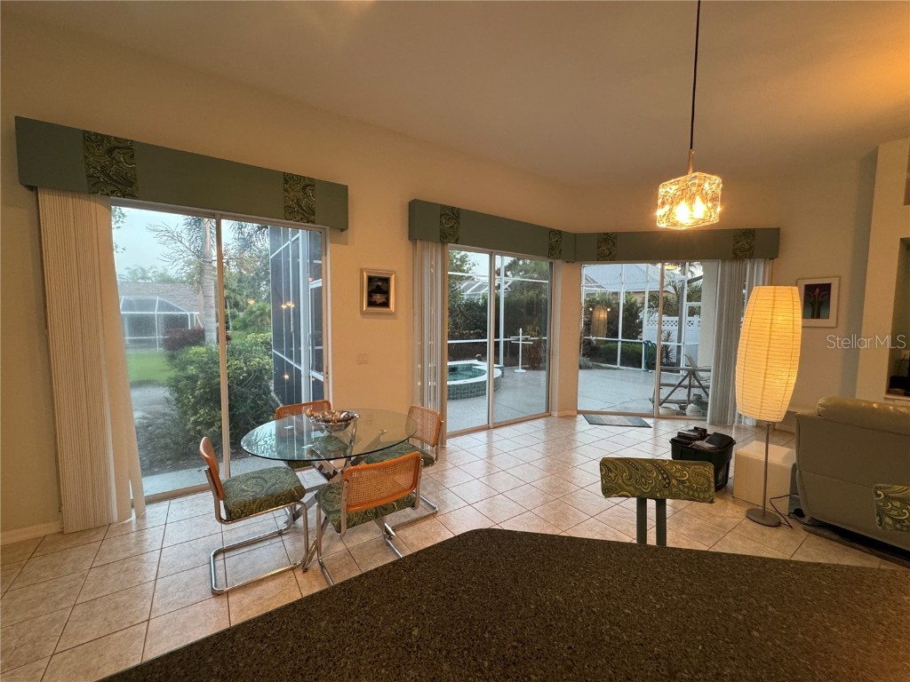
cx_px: 455
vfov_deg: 85.7
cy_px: 341
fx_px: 368
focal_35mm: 14
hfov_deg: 102.1
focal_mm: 2.22
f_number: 2.2
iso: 250
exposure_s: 1/60
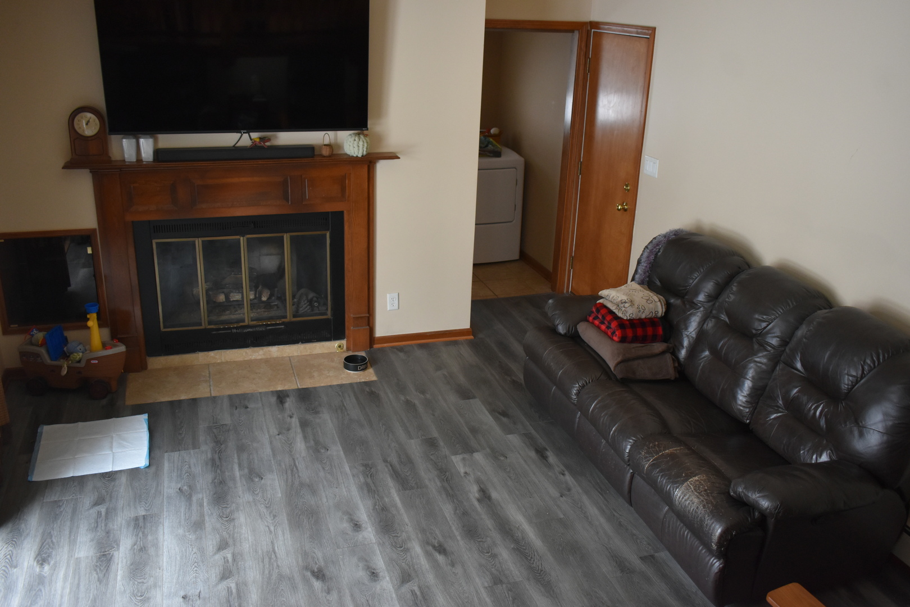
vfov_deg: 41.7
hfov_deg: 59.5
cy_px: 304
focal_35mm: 32
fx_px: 796
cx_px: 455
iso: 1250
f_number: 3.8
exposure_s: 1/125
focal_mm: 21
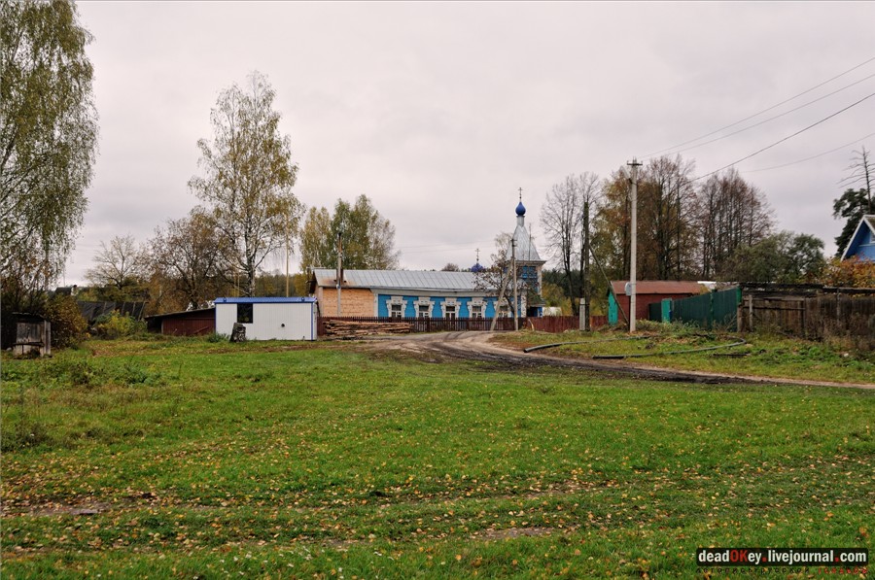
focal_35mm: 36
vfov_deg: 36.8
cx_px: 438
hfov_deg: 53.2
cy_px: 290
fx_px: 874
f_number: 6.3
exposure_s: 1/320
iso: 320
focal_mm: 24
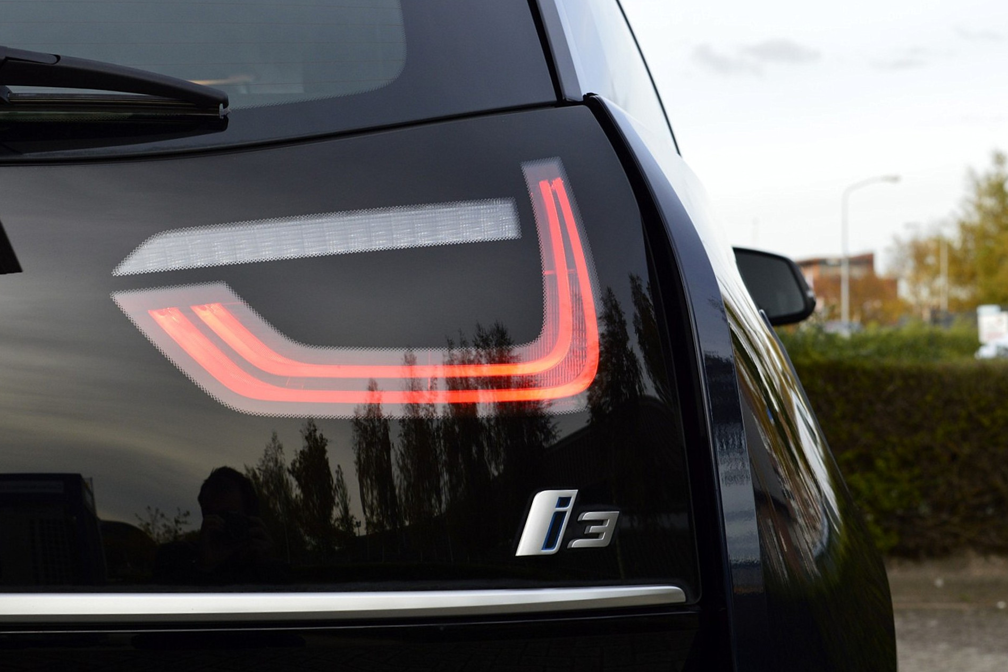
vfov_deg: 17.3
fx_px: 2212
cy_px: 336
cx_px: 504
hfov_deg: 25.7
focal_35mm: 79
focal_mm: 52
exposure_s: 1/200
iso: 400
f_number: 10
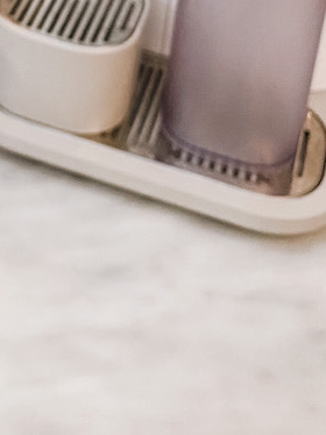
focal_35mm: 89
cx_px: -163
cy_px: -226
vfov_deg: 19.2
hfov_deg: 15.3
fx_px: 1119
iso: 160
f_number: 1.8
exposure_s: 1/60
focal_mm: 4.25
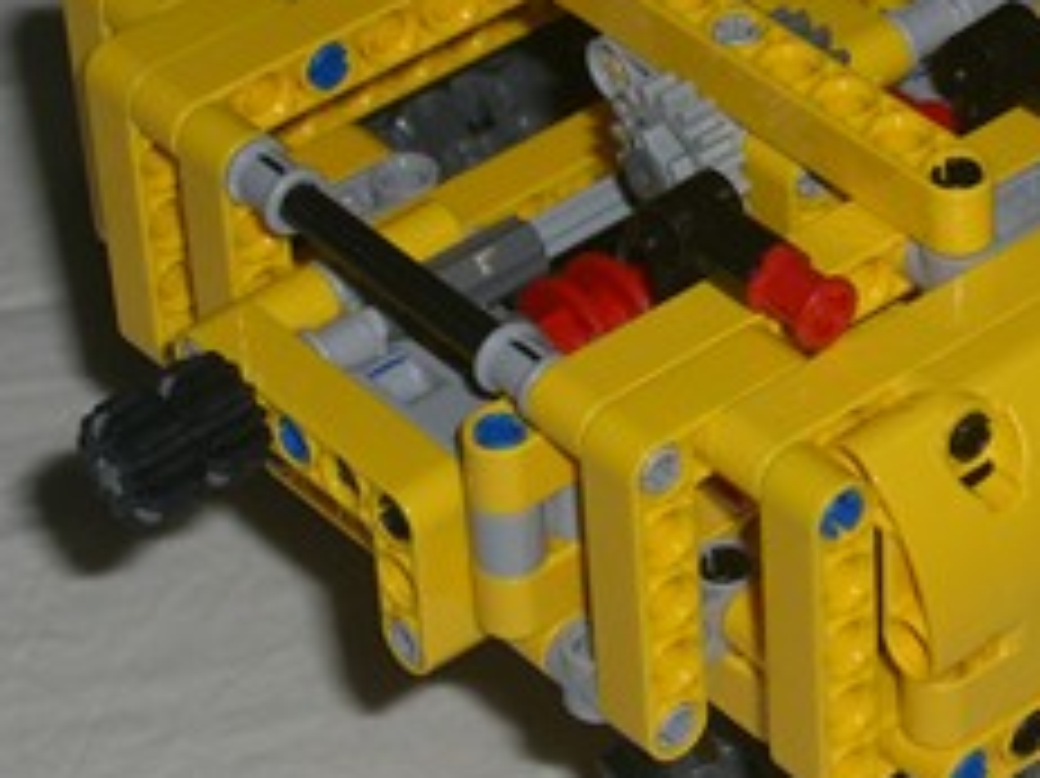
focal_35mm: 169
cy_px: 241
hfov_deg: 11.6
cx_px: 923
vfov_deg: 8.8
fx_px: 5075
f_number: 4.3
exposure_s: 1/60
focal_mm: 16.3
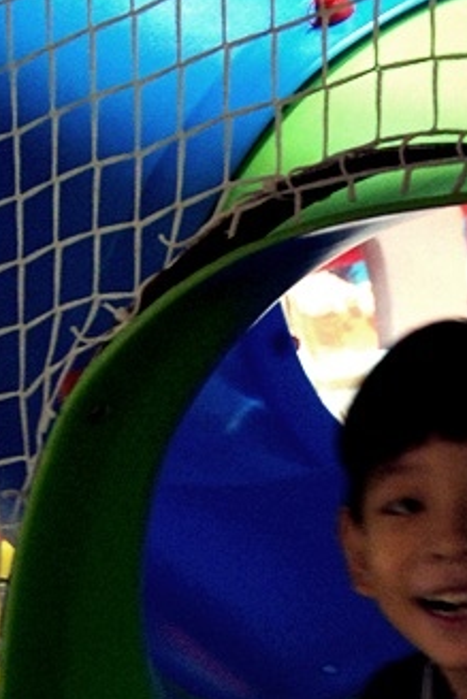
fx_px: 2488
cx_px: 392
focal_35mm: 128
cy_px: 848
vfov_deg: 15.4
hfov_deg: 10.7
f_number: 4
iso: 1600
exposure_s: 1/30
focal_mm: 28
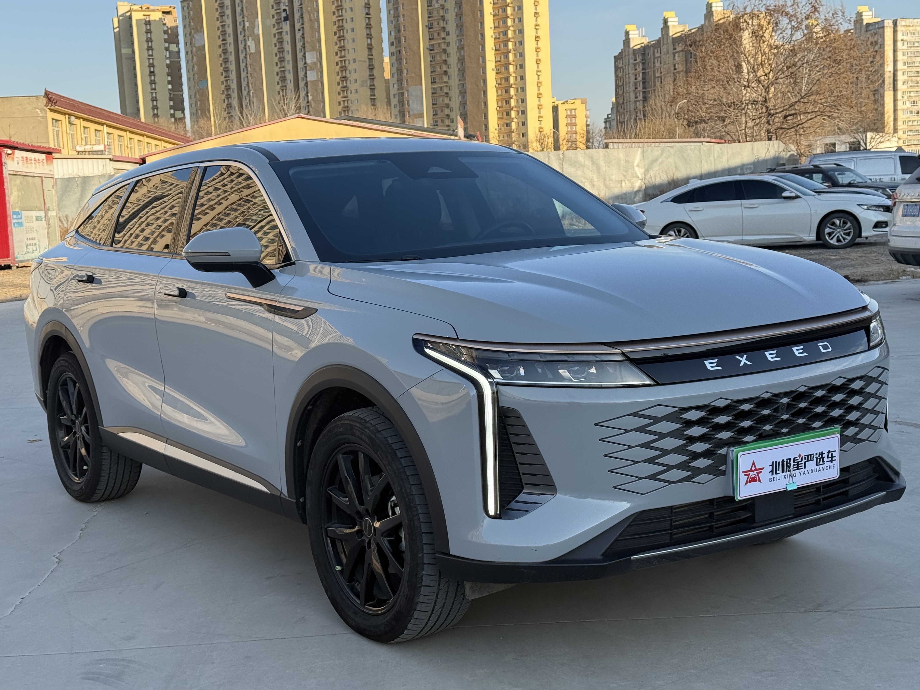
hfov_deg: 38.9
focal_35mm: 49
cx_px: 463
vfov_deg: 29.7
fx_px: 1302
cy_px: 338
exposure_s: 1/1715
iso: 80
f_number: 1.78
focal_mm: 6.76
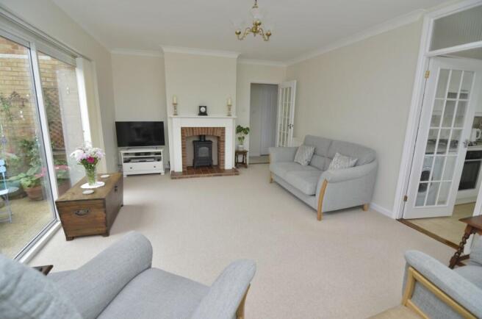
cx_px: 241
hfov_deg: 95.1
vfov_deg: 71.8
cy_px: 160
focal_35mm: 16
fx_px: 220
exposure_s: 1/80
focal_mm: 11
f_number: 4.5
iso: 200
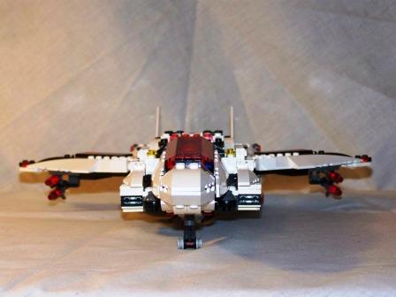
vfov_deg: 19.1
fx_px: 881
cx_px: 198
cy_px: 148
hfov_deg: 25.3
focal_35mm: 77
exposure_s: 1/40
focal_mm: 12.8
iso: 200
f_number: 3.2
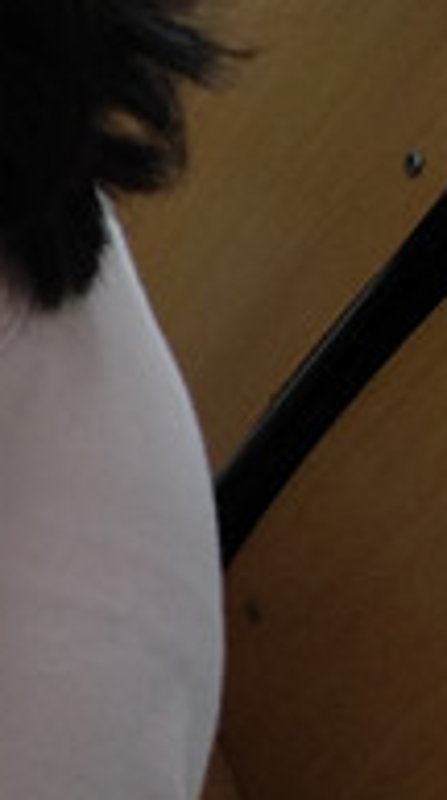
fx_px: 1989
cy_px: 278
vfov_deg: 22.6
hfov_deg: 10.2
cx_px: -791
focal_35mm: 94
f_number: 2.2
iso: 250
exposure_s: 1/50
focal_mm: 3.81
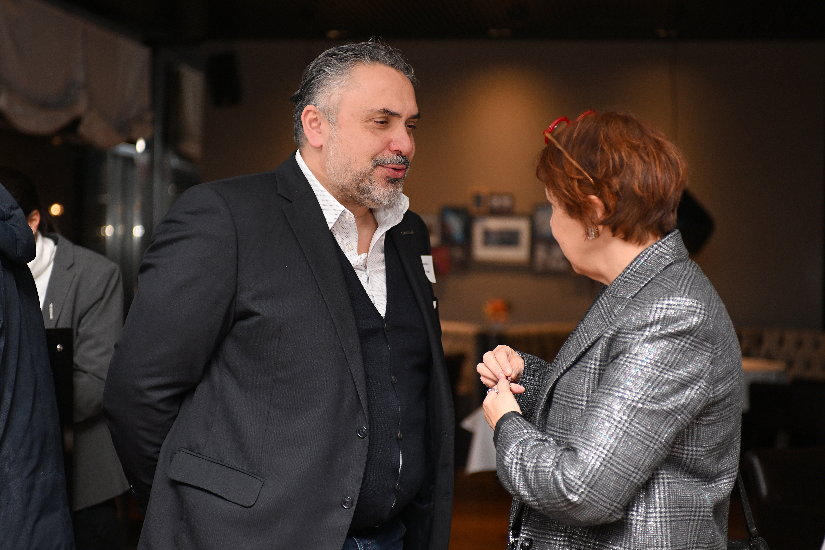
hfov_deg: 35.6
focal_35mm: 56
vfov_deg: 24.2
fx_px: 1283
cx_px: 412
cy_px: 275
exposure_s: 1/100
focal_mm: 56
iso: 500
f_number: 2.8
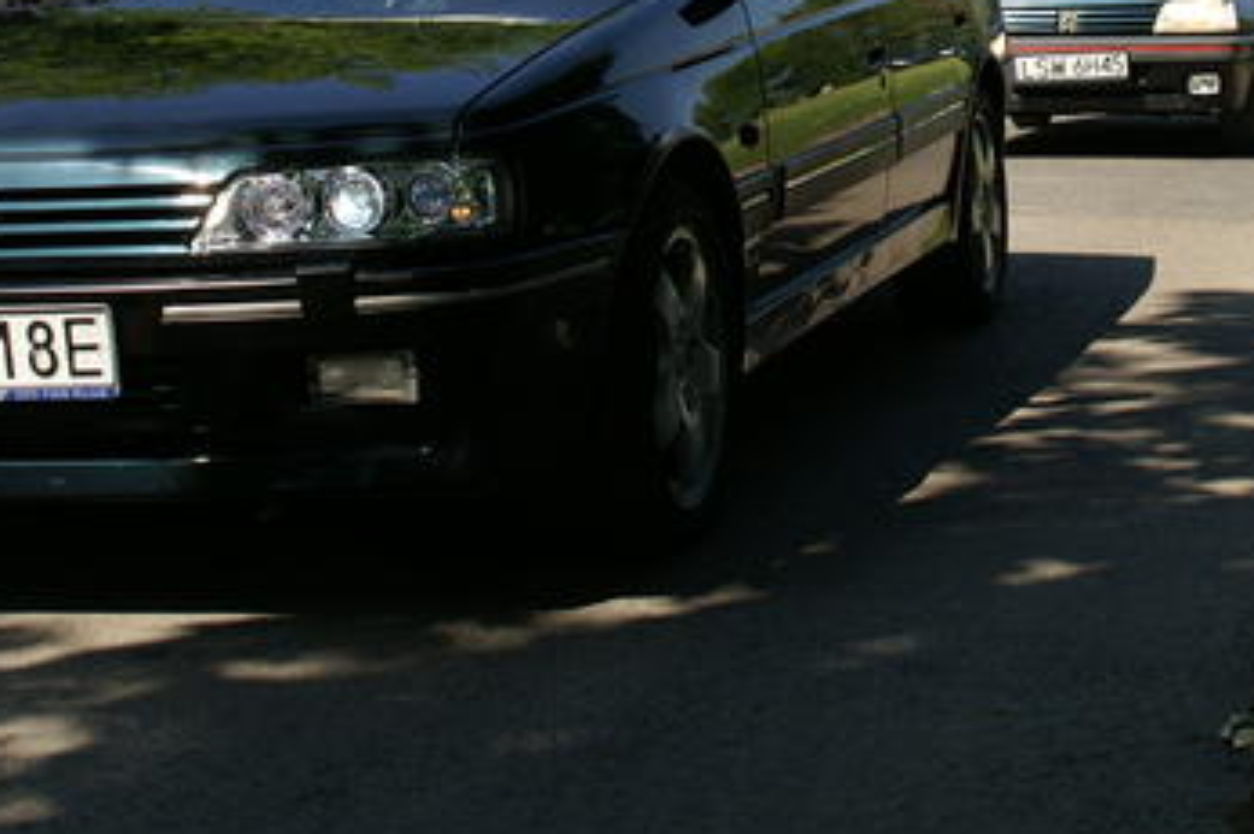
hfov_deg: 24.4
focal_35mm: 83
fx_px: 2890
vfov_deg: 16.1
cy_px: -14
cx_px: 788
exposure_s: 1/250
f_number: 7.1
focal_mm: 24
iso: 100
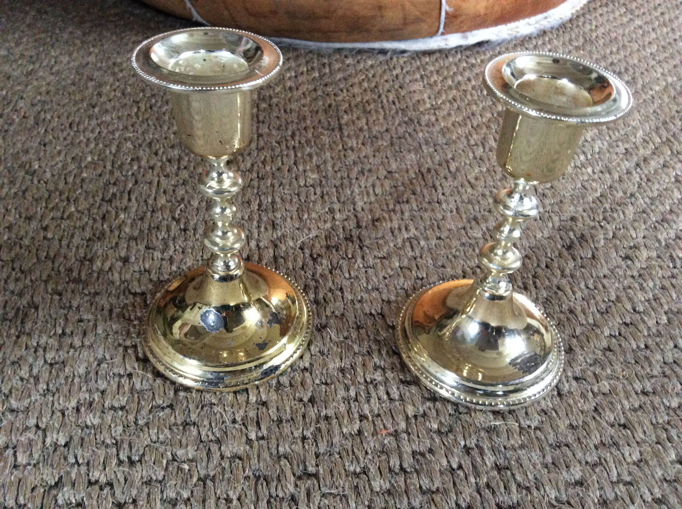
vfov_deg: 44.1
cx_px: 341
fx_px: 630
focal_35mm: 32
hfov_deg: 56.9
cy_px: 254
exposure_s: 1/17
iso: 320
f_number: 2.4
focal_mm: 3.3
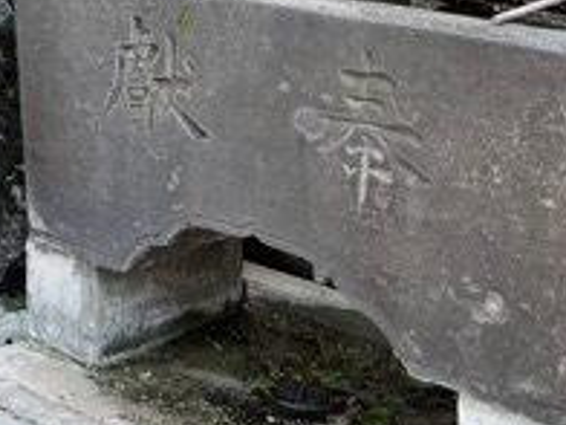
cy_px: -166
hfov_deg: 19.1
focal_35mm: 93
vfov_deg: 15.0
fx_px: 1521
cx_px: -219
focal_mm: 5.96
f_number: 1.6
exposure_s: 1/121
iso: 64
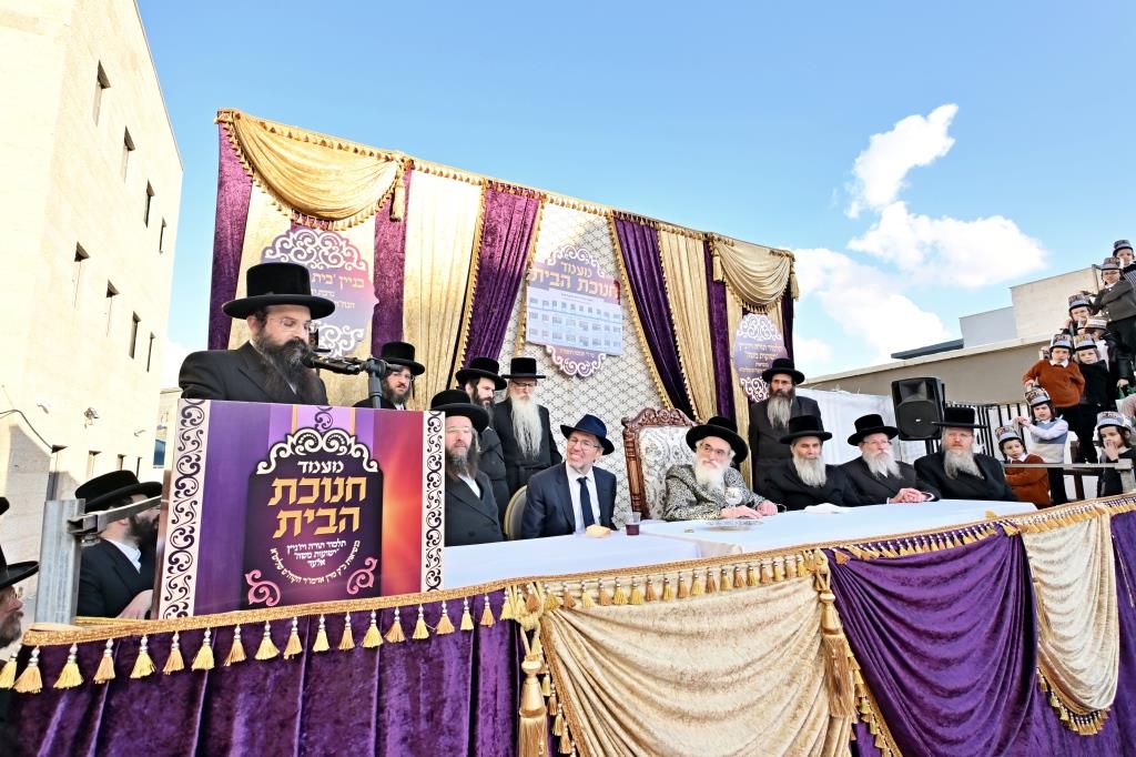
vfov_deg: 67.3
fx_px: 568
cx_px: 568
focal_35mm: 18
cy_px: 378
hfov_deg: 90.0
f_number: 5.6
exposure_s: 1/200
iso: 125
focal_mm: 12
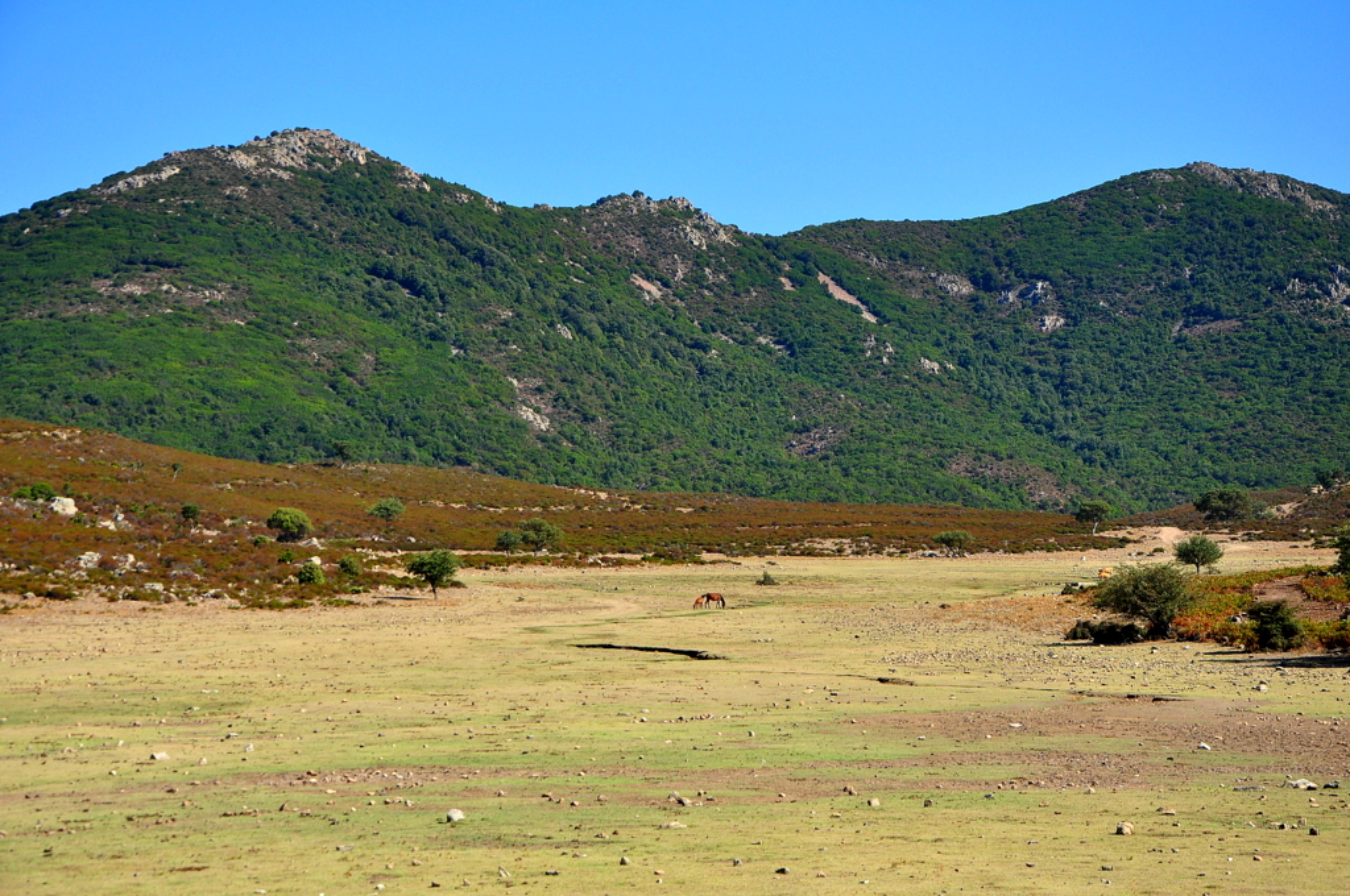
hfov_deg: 21.9
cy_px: 448
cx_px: 675
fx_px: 3483
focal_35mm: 93
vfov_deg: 14.7
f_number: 7.1
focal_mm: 62
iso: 400
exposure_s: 1/800
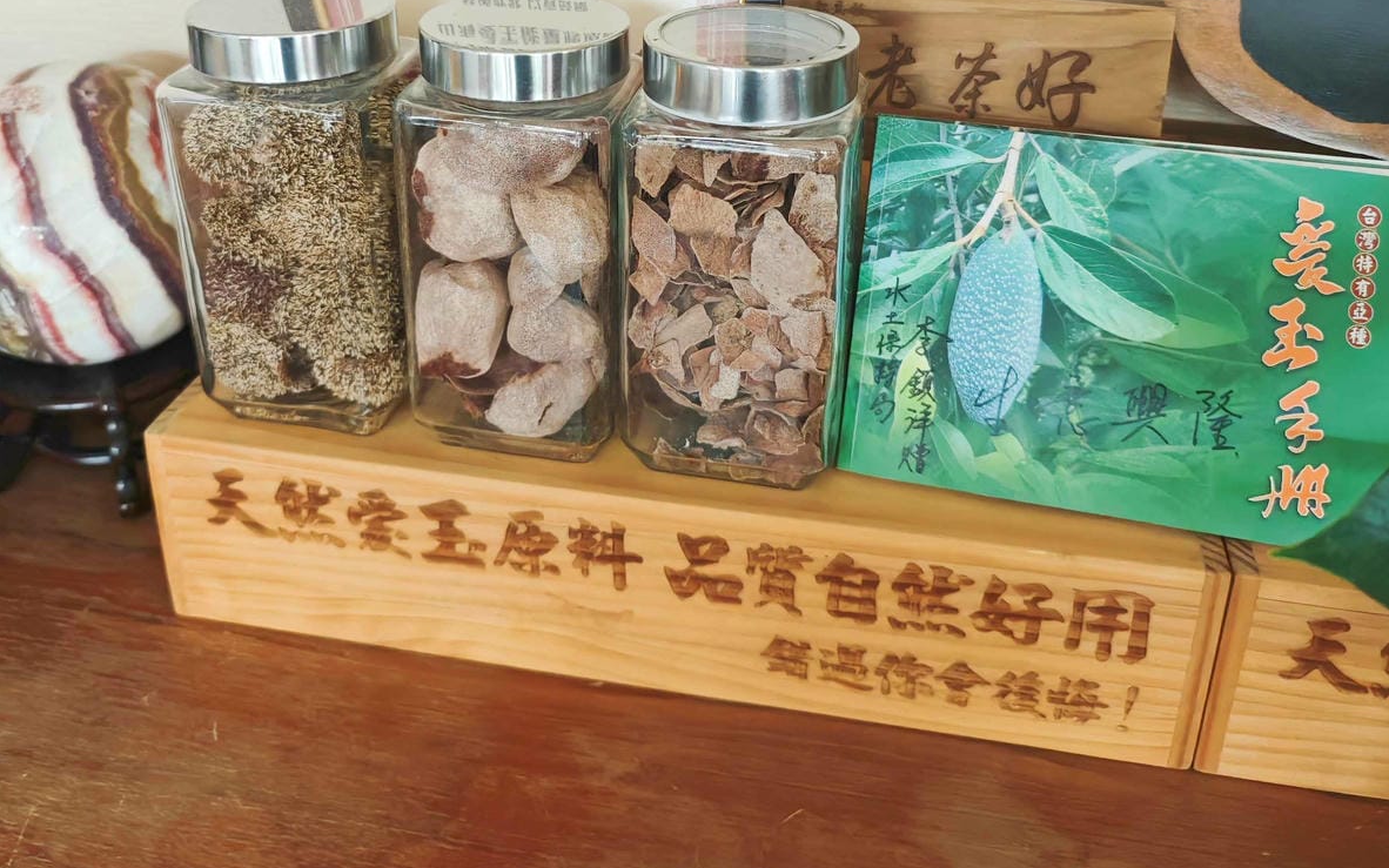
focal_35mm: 33
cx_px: 704
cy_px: 181
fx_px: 1249
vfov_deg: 37.1
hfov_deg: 58.1
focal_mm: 8.72
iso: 4000
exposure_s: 1/360
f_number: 1.63
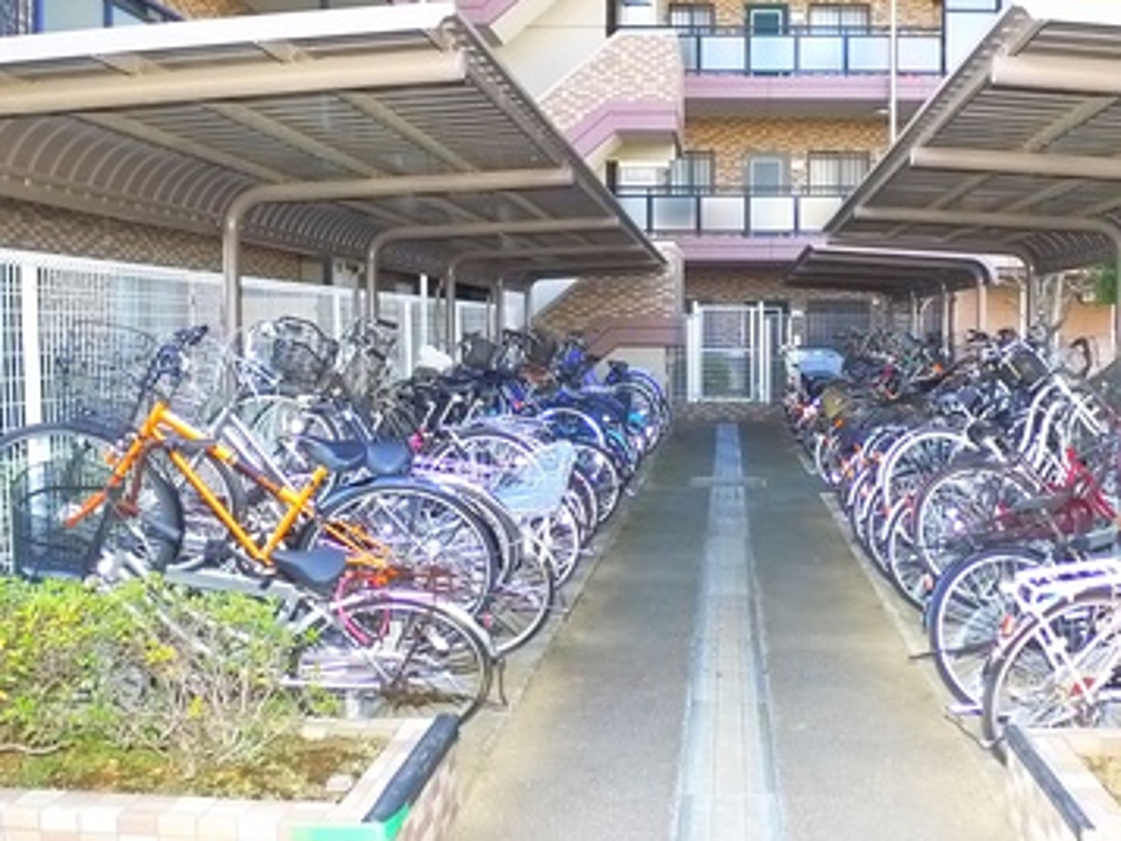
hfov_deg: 40.0
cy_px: 447
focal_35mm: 47
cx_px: 741
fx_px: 1523
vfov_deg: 30.9
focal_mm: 5.1
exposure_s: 1/125
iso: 400
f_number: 2
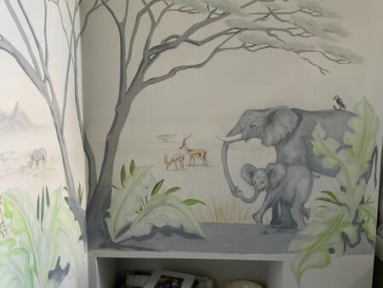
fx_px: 321
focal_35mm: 29
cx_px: 192
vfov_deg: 48.3
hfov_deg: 61.6
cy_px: 144
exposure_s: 1/60
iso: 200
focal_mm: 3
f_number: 1.8
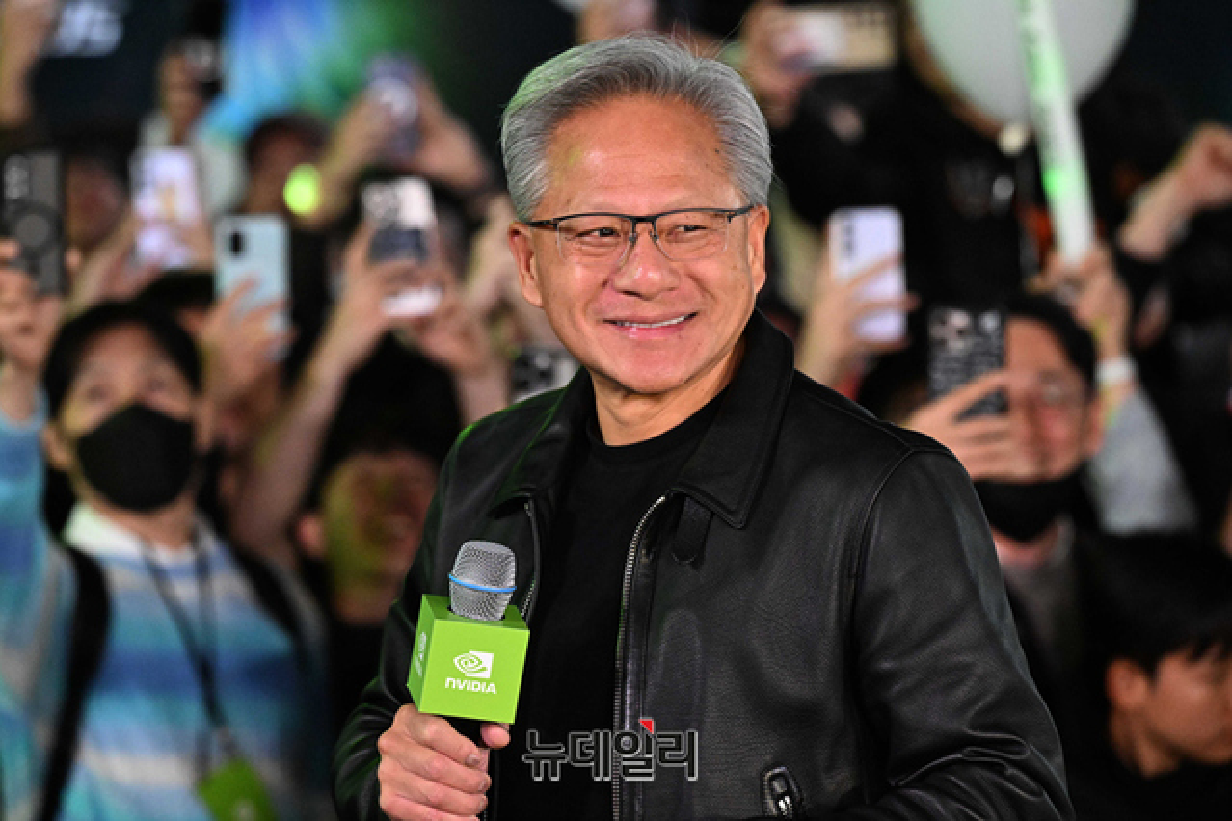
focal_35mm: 160
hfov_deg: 12.8
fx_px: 5475
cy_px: 410
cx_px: 616
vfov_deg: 8.6
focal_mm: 160
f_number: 4
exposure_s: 1/500
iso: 8000
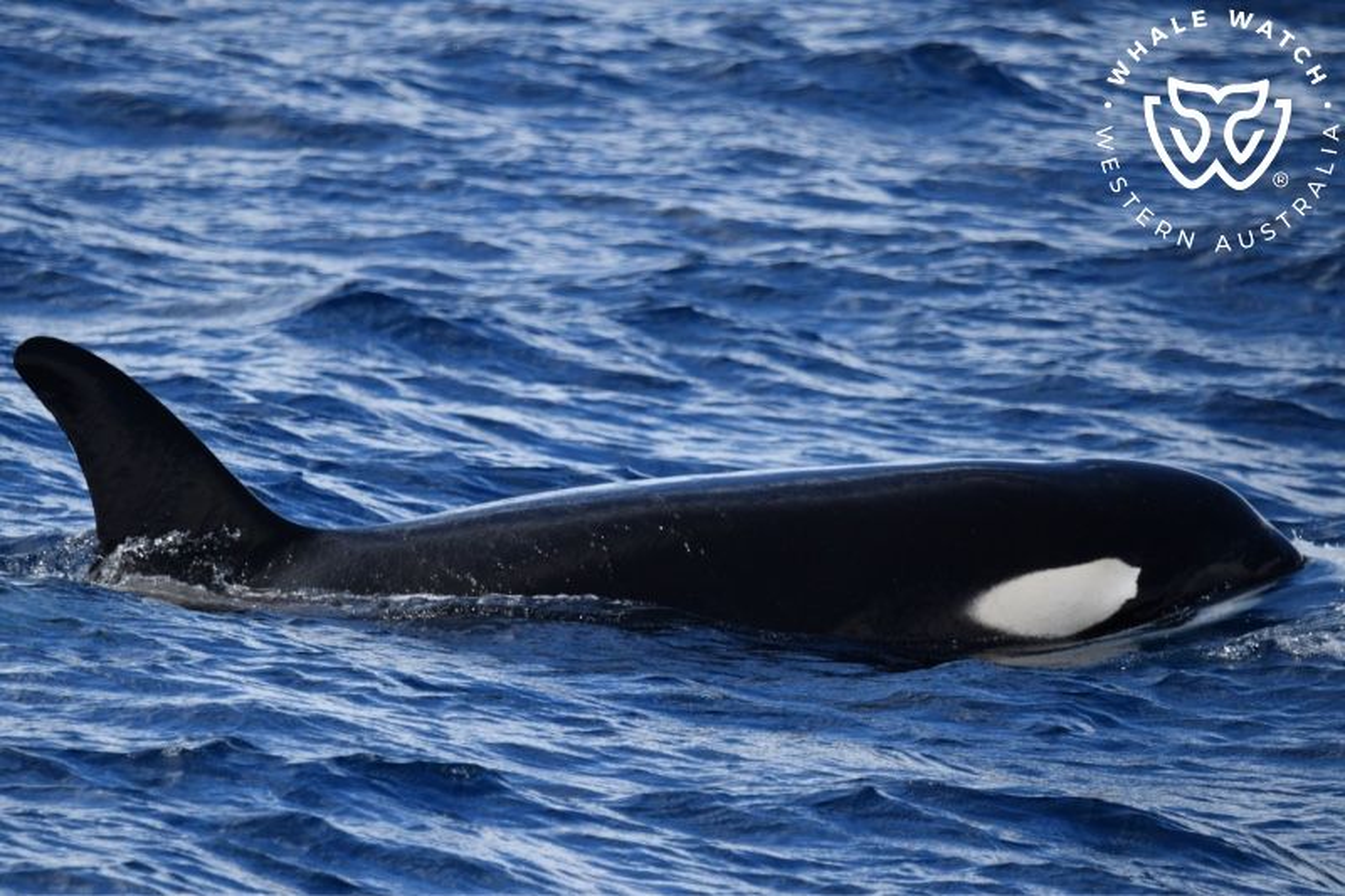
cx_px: 672
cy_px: 448
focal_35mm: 500
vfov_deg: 2.7
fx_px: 18676
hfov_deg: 4.1
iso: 1250
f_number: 6.3
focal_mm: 500
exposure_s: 1/8000
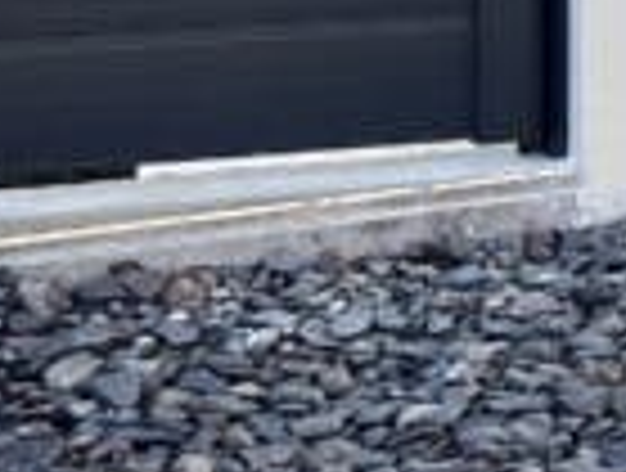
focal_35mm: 191
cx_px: 1729
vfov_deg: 7.6
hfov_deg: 8.9
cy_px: -319
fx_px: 3463
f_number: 1.5
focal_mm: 5.7
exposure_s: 1/397
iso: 50
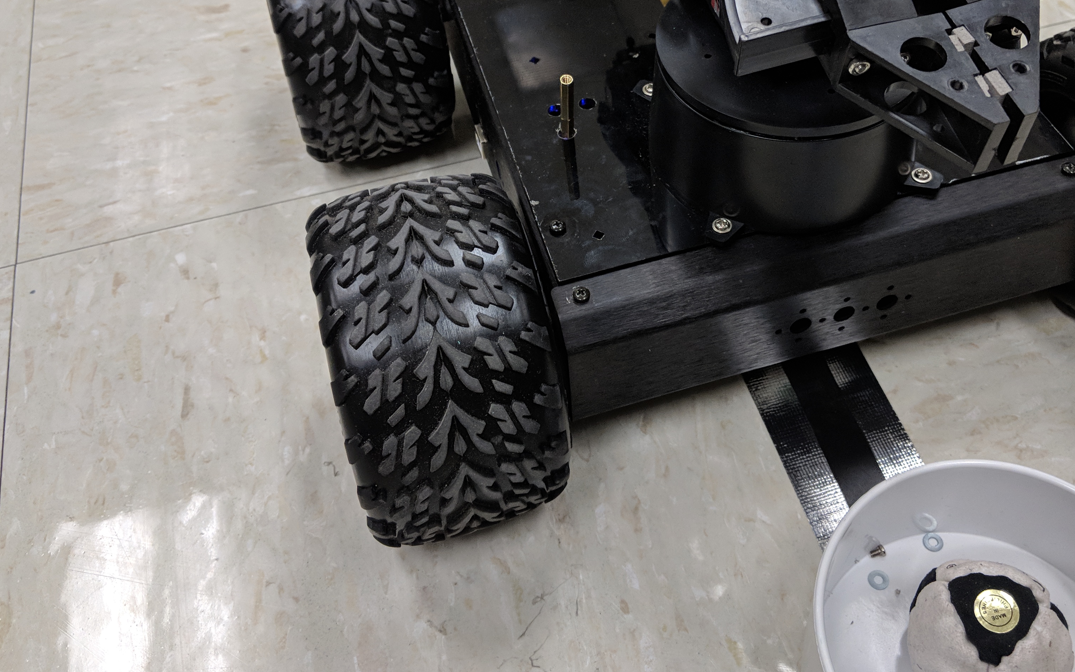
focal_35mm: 38
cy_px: 177
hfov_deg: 51.3
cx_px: 637
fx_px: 1113
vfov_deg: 33.0
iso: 165
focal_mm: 4.44
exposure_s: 1/120
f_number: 1.8
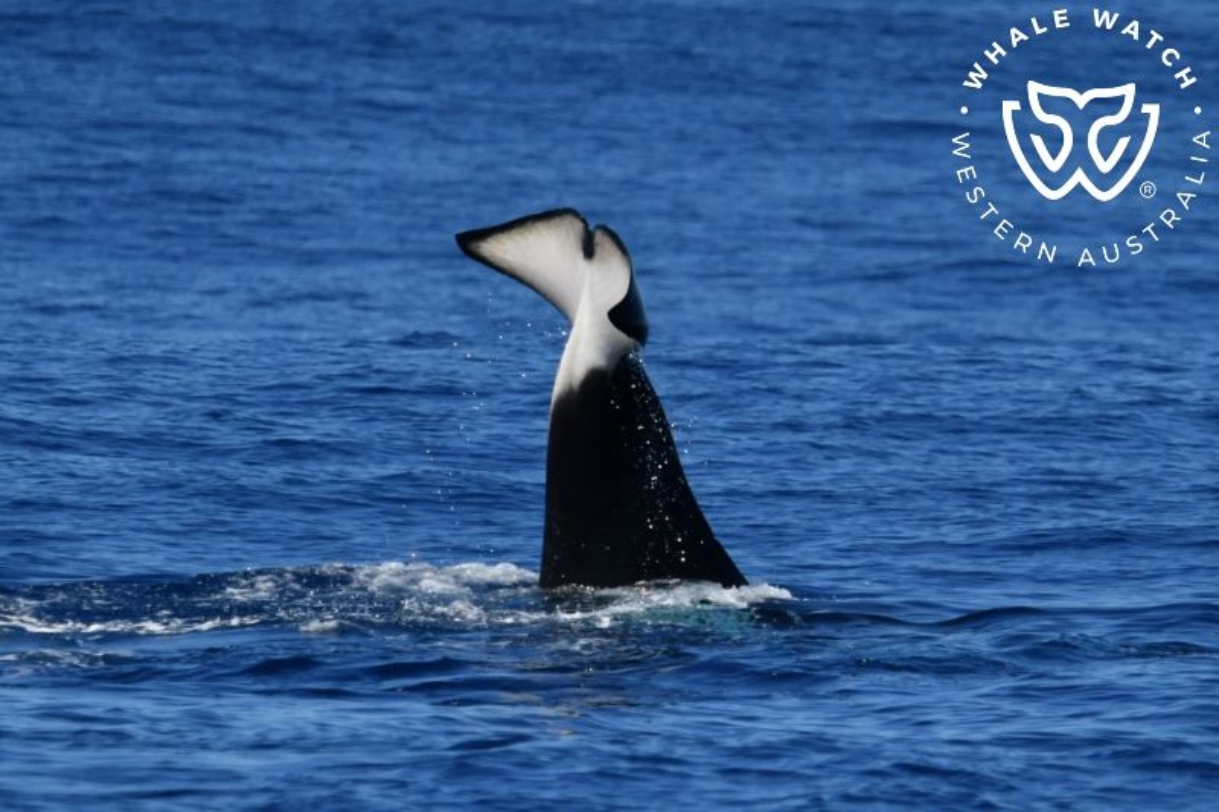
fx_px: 15233
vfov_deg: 3.1
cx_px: 610
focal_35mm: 450
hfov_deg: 4.6
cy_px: 406
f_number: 6
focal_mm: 450
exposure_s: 1/8000
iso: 720
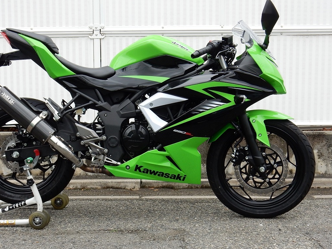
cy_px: 136
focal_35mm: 51
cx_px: 142
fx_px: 489
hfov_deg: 37.4
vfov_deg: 28.5
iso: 125
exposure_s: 1/100
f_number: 4.2
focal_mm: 7.6
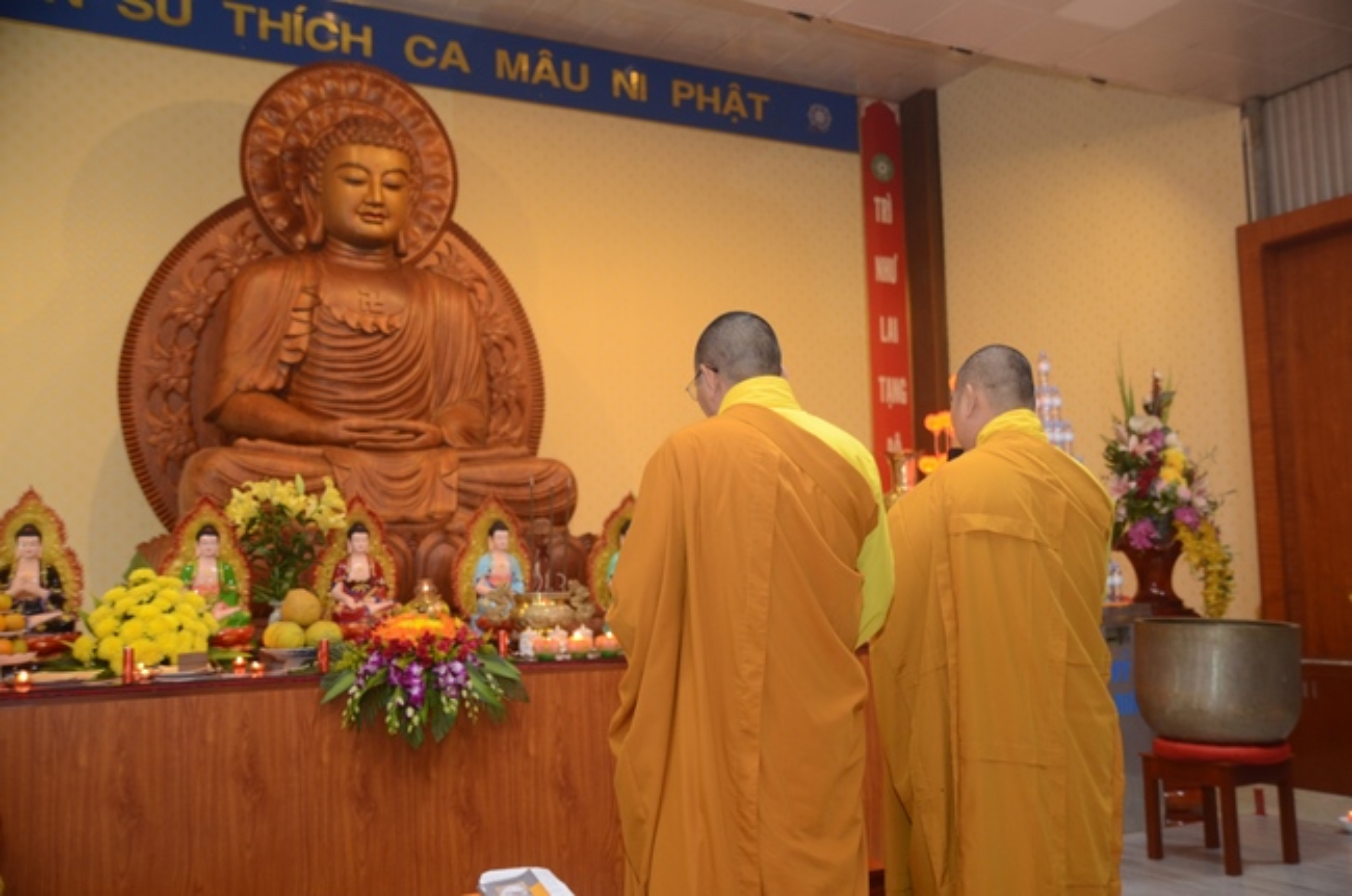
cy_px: 448
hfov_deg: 53.2
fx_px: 1350
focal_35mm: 36
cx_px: 676
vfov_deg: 36.7
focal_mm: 24
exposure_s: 1/60
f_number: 2.8
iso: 800
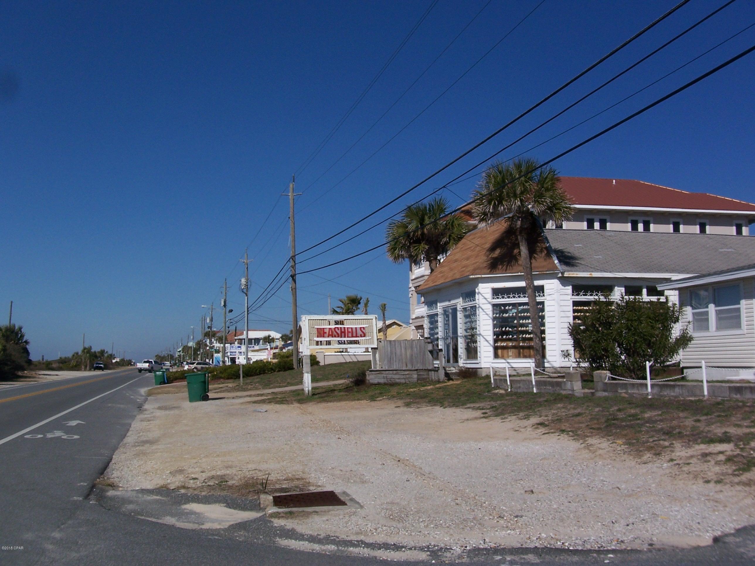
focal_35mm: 39
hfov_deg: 47.9
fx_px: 851
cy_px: 283
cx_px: 378
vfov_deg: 36.8
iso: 64
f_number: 7.1
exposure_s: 1/640
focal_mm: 6.4
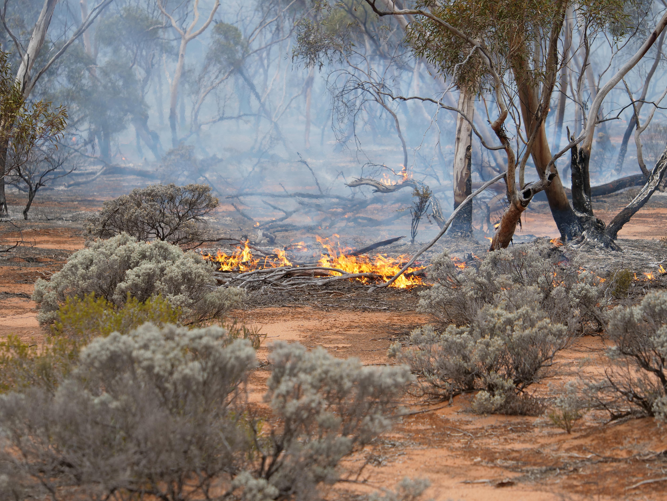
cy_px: 250
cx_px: 334
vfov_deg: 10.6
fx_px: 2698
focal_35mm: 140
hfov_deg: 14.1
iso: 200
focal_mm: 70
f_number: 3.5
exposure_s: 1/400
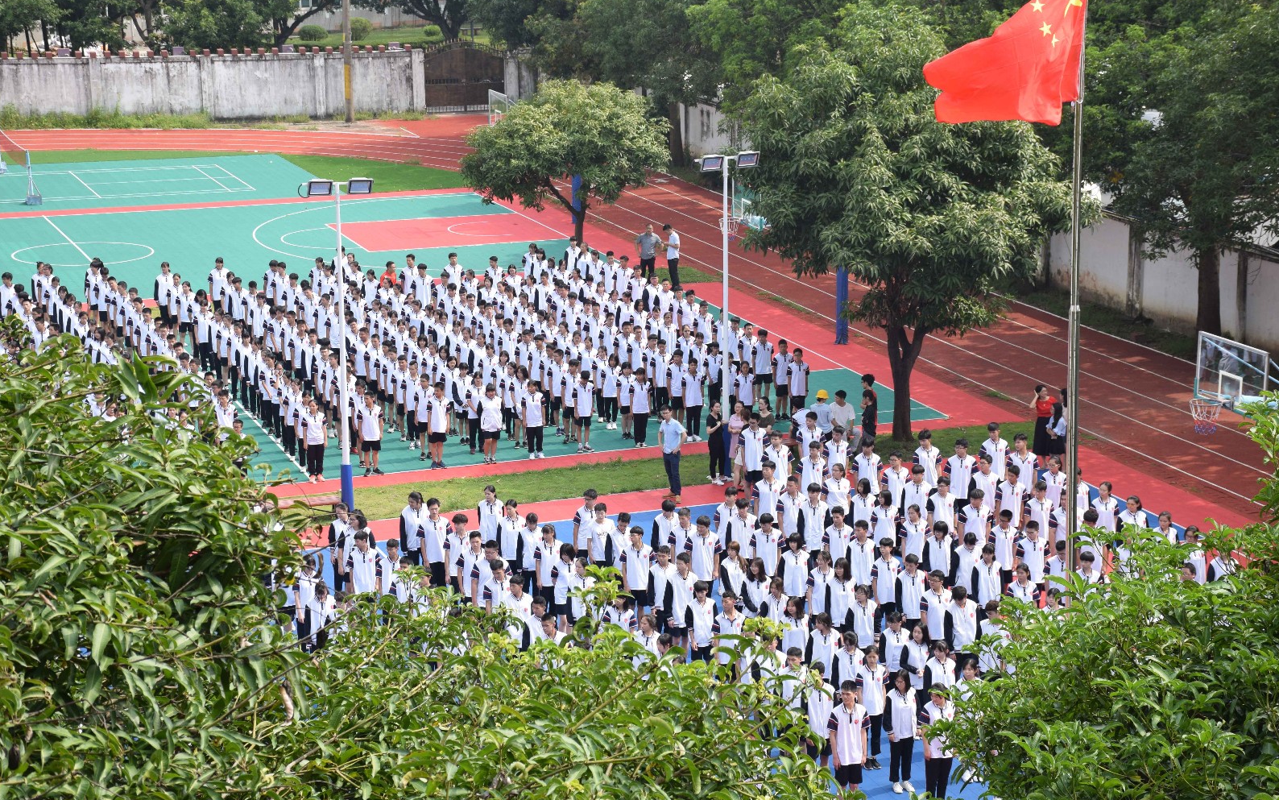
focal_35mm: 77
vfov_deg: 16.9
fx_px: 2684
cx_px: 638
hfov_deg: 26.8
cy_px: 380
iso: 200
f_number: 9
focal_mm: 50
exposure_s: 1/320
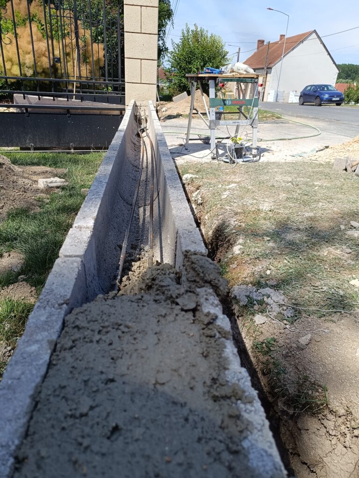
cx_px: 180
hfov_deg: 56.8
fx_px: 332
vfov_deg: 71.6
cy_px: 239
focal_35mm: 24
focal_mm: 5.59
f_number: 1.88
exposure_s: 1/913
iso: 55
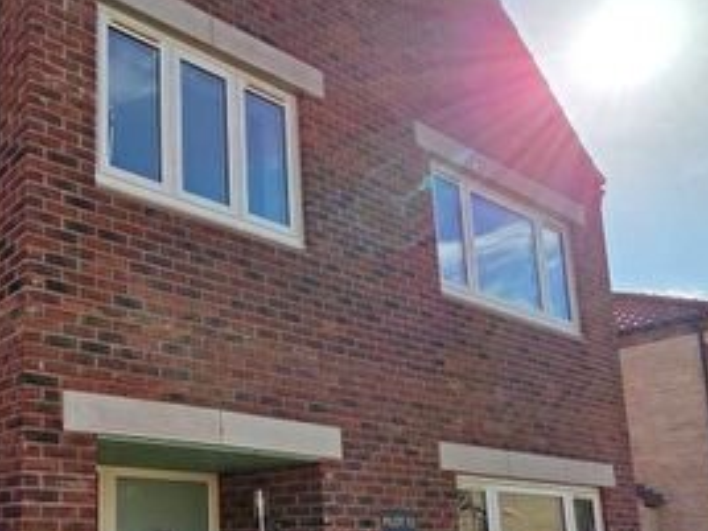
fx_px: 695
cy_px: 419
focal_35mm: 34
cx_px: 100
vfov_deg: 40.2
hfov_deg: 49.4
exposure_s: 1/2352
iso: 50
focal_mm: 2.2
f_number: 2.2
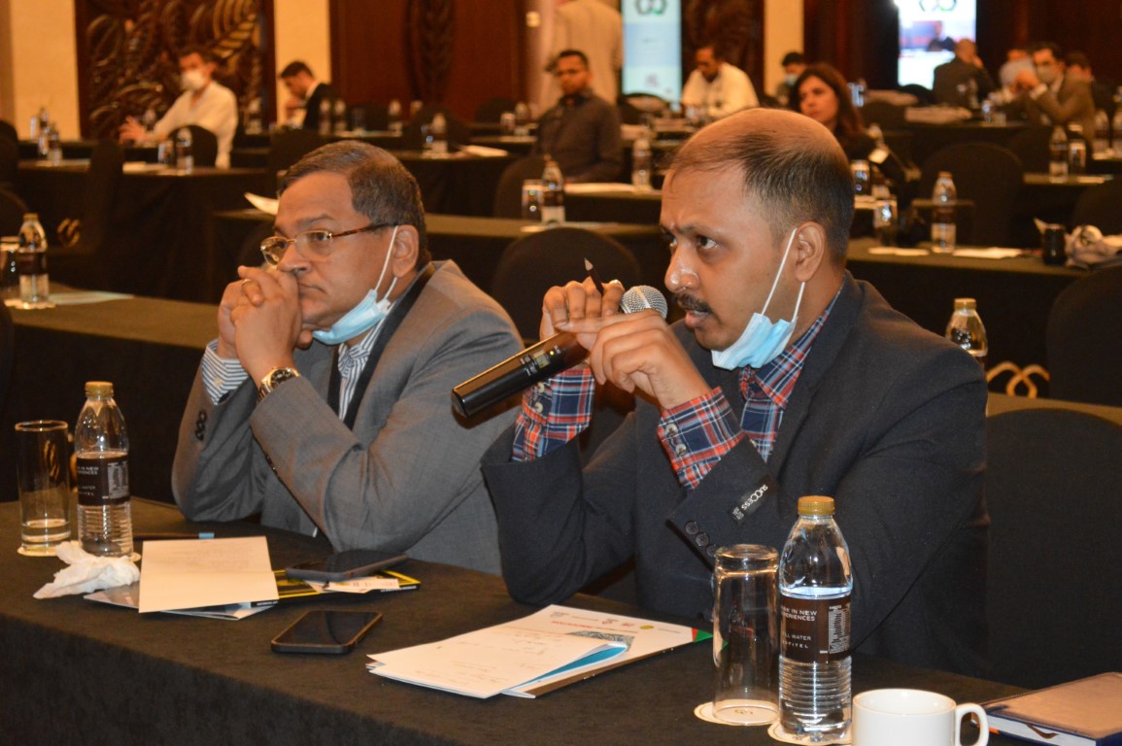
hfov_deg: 24.6
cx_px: 561
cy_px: 373
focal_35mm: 82
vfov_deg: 16.5
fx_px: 2569
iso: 3200
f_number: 5.6
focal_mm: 55
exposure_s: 1/60
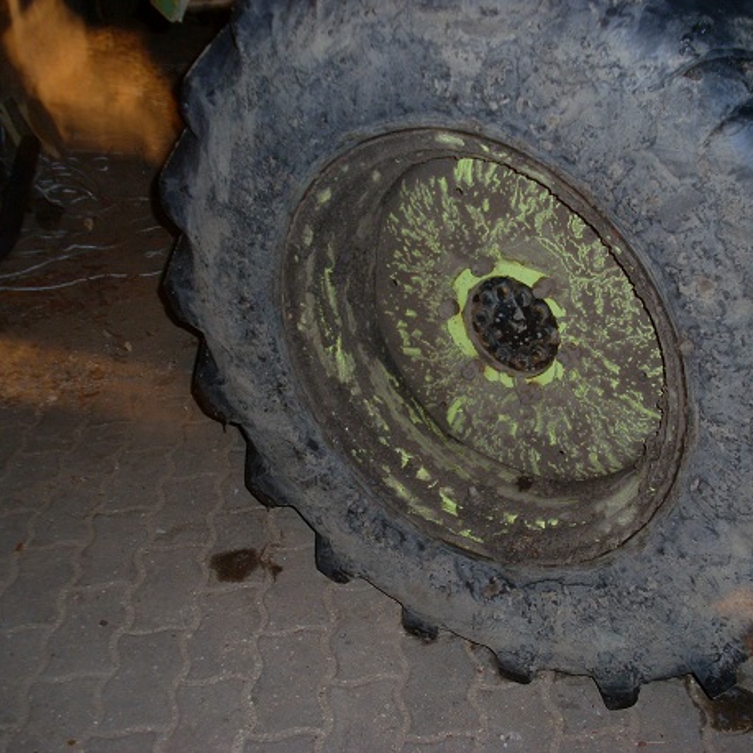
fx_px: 1107
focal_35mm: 45
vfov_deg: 37.6
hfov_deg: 37.5
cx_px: 431
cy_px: 376
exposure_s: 8
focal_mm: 6.3
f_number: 3
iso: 80
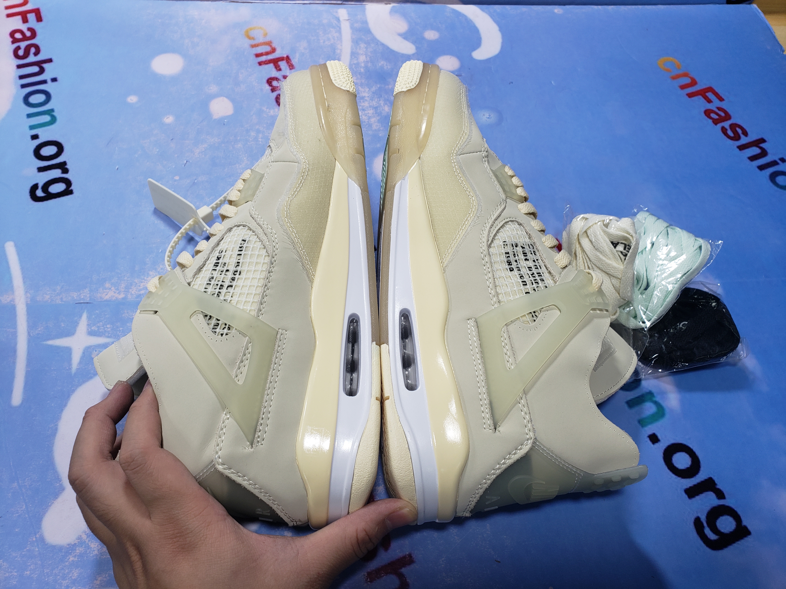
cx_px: 393
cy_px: 294
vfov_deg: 53.1
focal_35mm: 26
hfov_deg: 67.3
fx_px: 590
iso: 50
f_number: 1.5
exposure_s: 1/50
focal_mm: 4.3
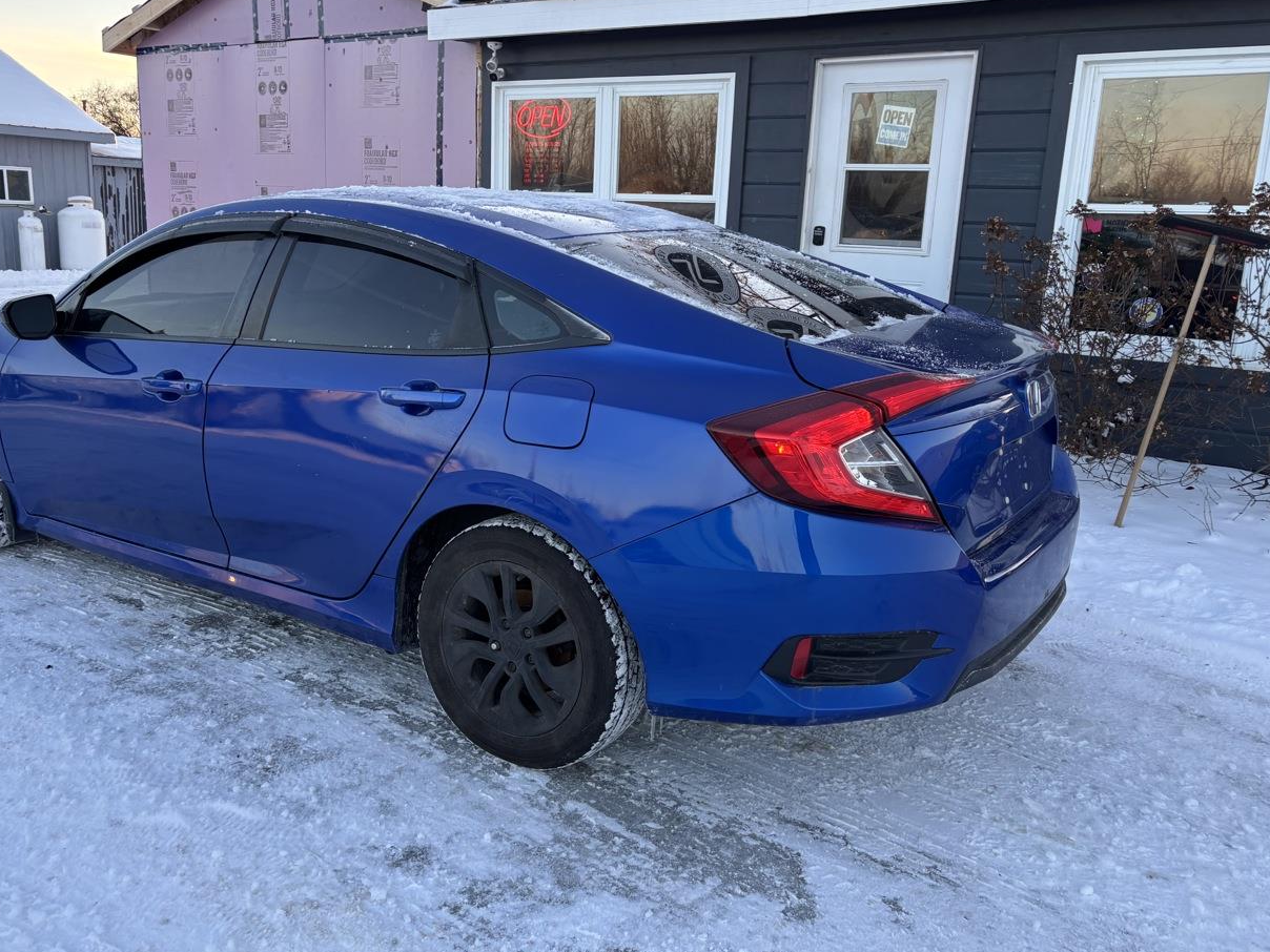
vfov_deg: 45.4
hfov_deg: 58.2
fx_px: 1137
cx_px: 555
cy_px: 476
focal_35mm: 31
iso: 40
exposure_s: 1/158
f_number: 1.6
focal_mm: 5.96
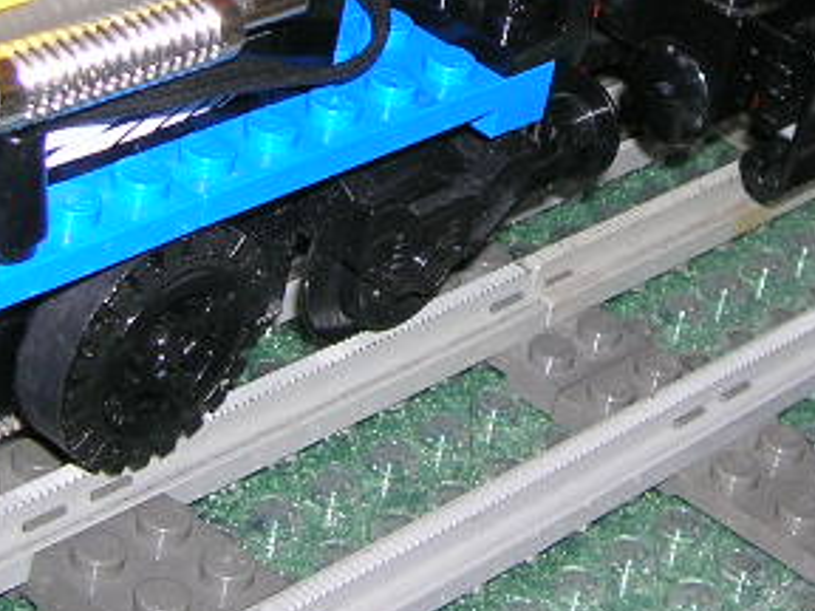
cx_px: 645
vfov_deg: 12.1
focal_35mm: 121
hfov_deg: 16.2
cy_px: -6
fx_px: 2849
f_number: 2.9
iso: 50
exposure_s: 1/60.1
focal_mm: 5.7
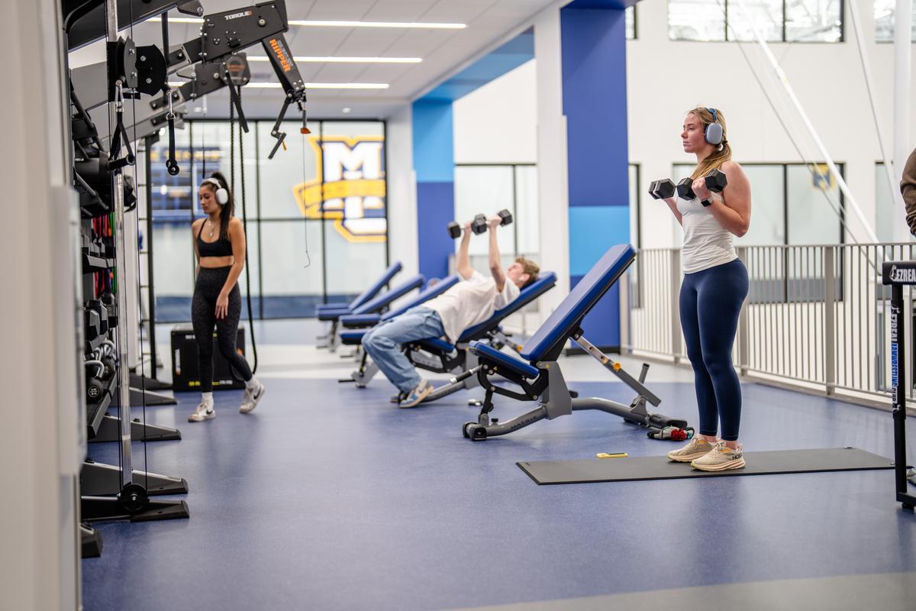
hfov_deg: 39.6
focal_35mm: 50
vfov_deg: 27.0
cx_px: 458
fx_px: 1272
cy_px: 306
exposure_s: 1/125
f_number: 1.2
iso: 100
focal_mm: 50
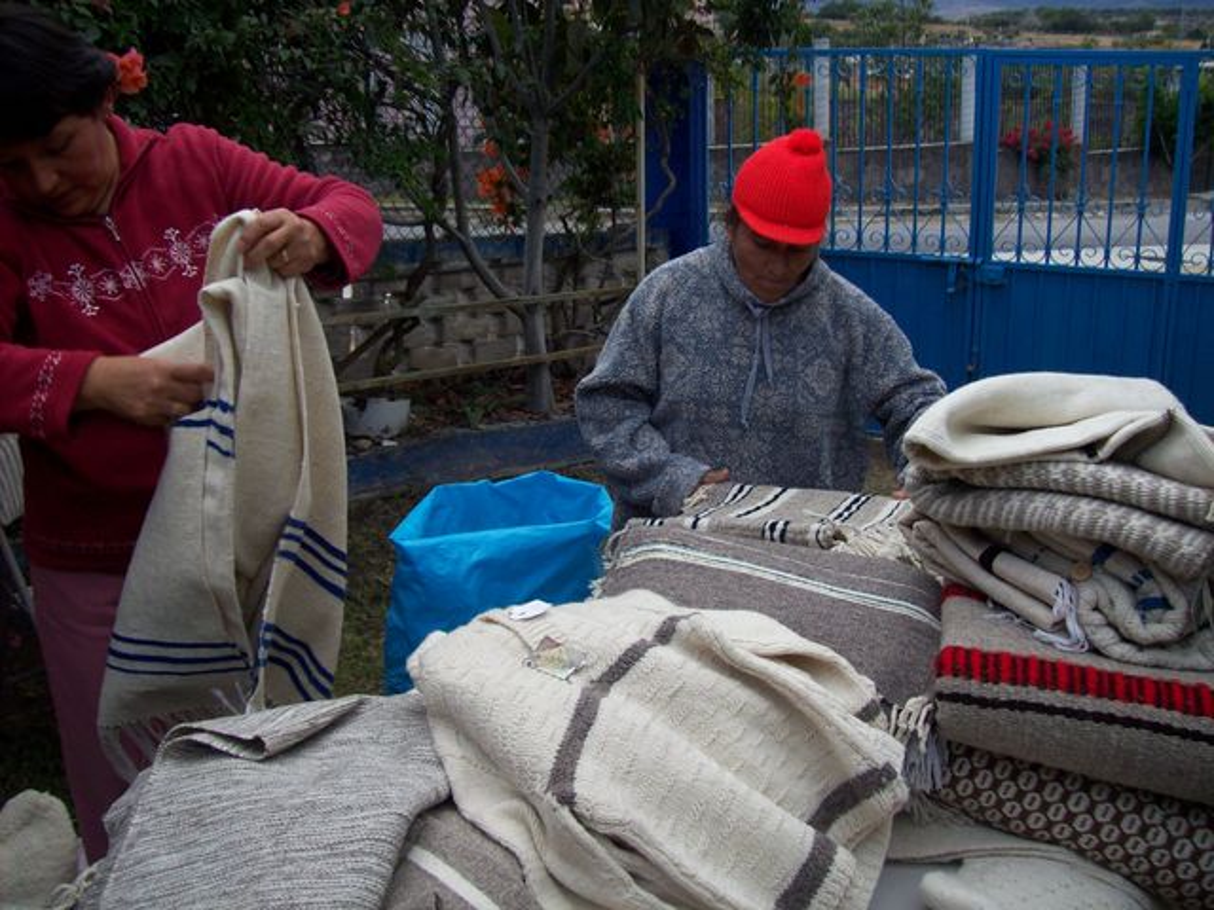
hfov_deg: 51.4
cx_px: 607
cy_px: 455
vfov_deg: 39.7
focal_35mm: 36
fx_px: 1263
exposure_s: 1/167
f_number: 2.7
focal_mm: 6
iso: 80
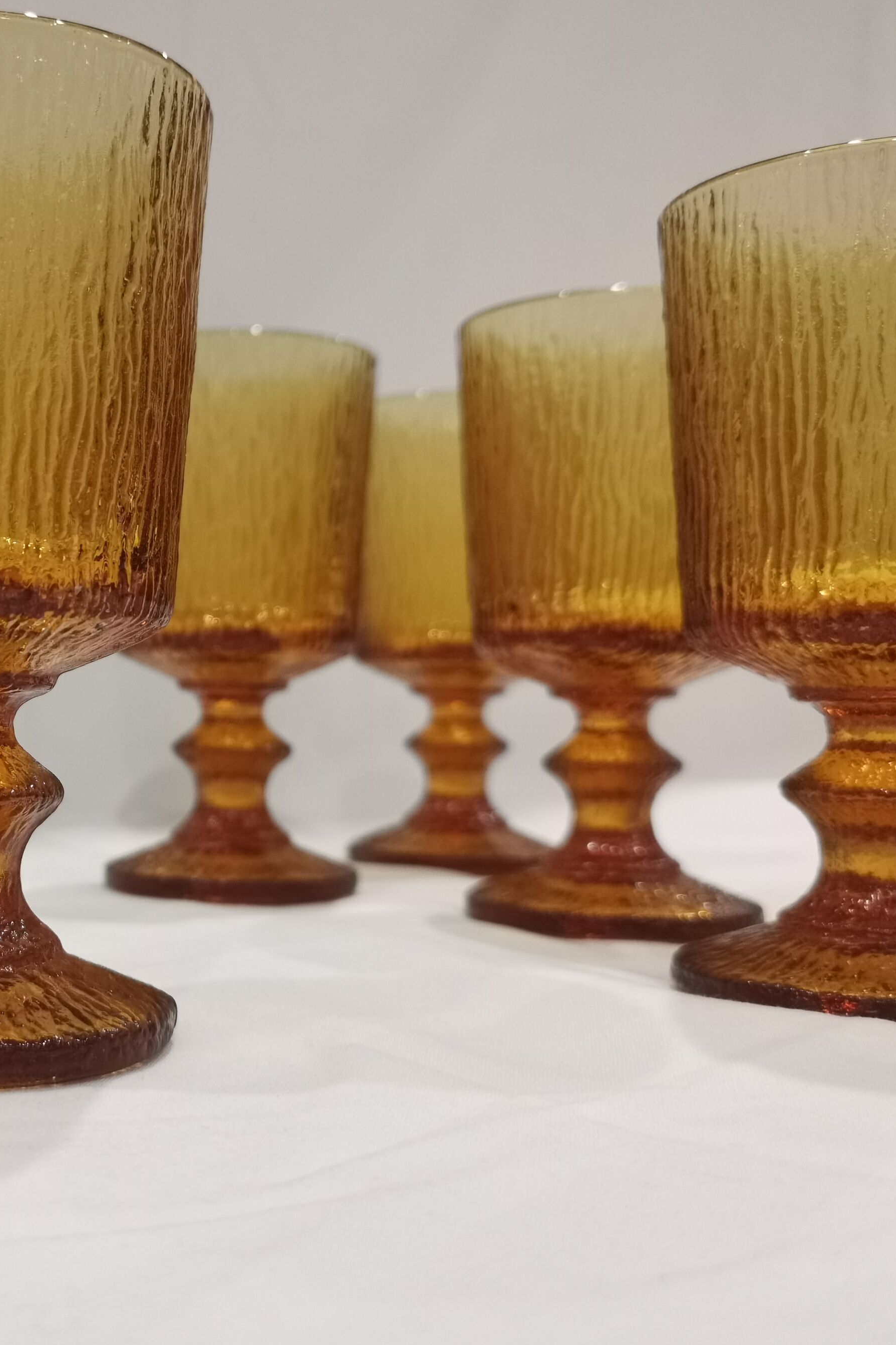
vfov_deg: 47.4
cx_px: 77
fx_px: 1531
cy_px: 660
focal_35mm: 41
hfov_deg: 31.0
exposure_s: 1/100
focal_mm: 5.58
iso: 320
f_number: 1.8
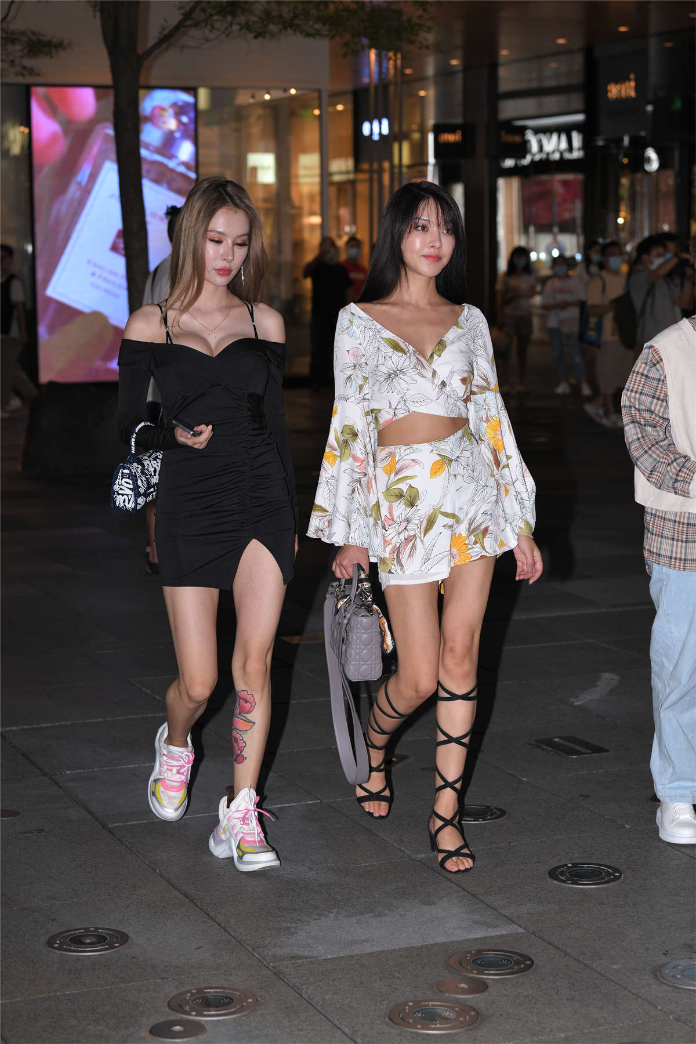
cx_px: 348
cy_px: 522
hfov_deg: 18.9
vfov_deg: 28.1
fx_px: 2088
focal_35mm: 72
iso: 500
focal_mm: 72
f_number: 4.5
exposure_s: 1/200
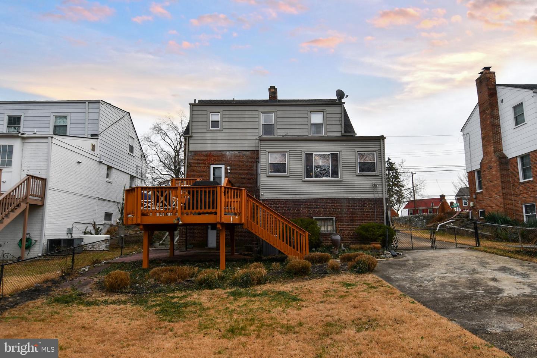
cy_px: 179
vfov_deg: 67.4
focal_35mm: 18
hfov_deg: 90.0
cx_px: 268
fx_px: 268
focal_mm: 12
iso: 160
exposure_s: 1/250
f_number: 8
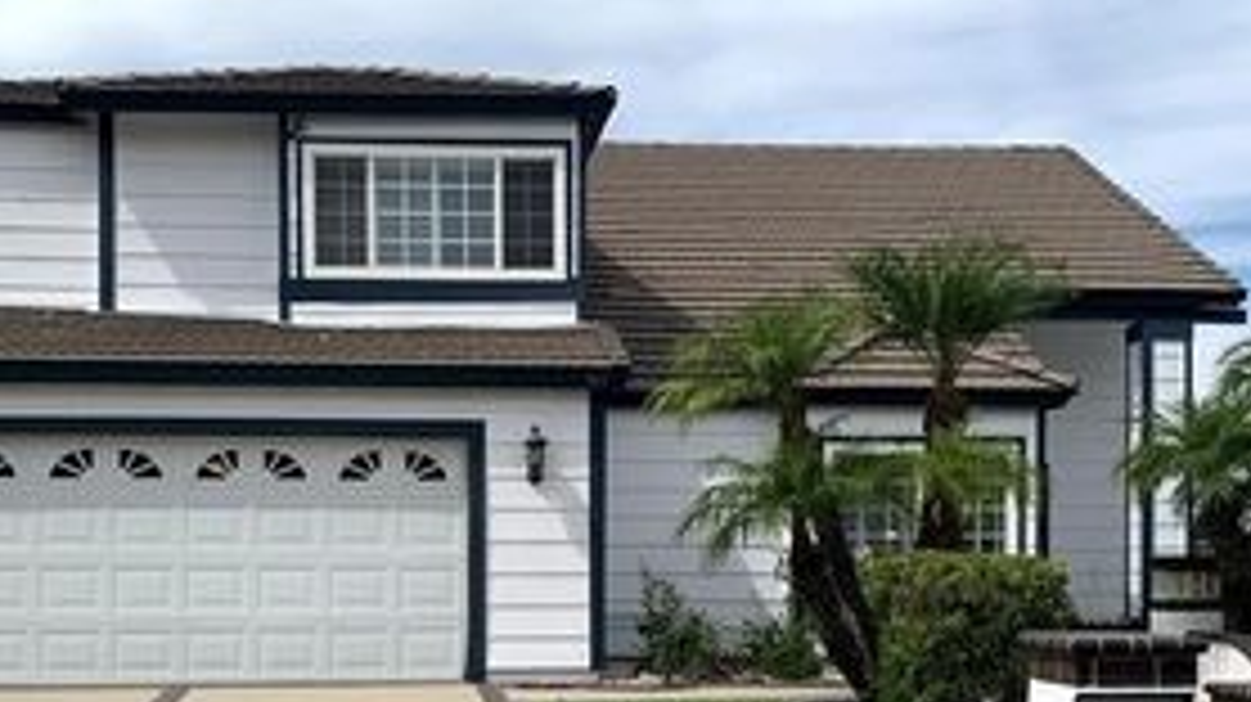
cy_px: 587
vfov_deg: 23.0
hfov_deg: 40.5
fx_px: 1691
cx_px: 540
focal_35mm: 51
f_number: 1.8
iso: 25
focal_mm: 4.25
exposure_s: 1/3937
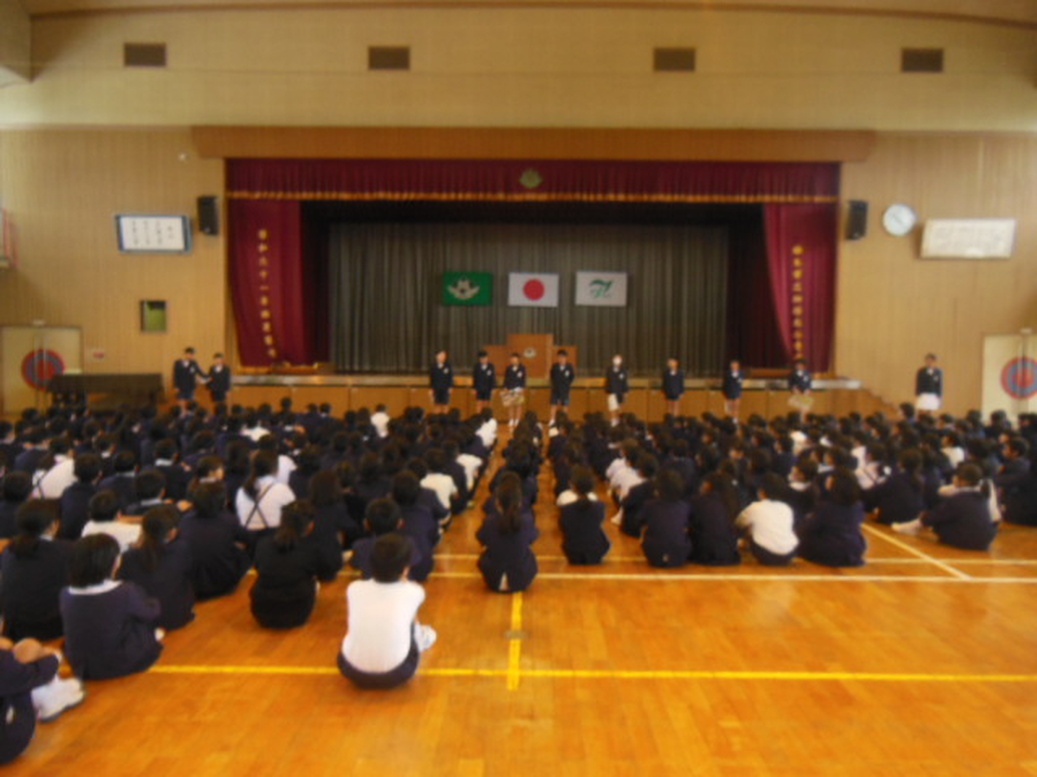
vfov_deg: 54.9
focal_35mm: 25
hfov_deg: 69.4
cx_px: 518
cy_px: 388
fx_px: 749
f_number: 3.5
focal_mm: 4.5
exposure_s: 1/30
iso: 250
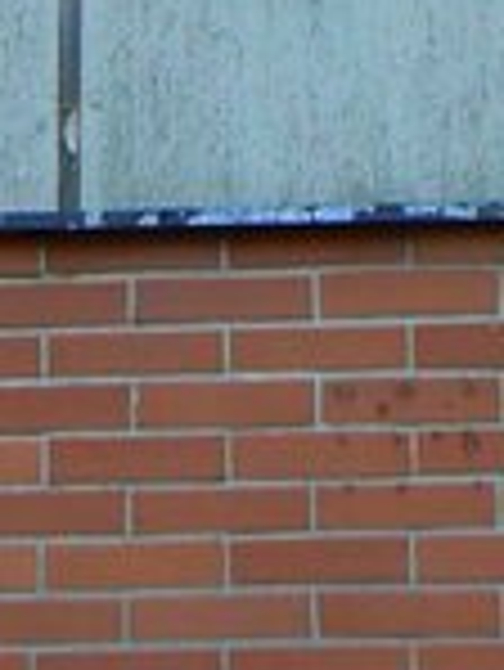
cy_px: -357
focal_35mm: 206
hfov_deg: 7.2
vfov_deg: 9.3
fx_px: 3993
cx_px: 396
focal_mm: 6
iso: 80
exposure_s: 1/30
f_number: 2.8
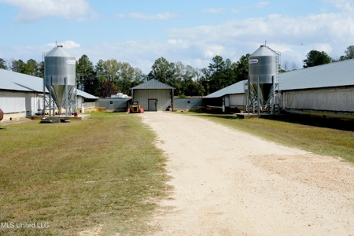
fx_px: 619
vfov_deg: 21.6
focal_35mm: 63
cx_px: 177
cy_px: 118
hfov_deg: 31.9
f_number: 14
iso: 320
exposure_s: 1/200
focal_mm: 63
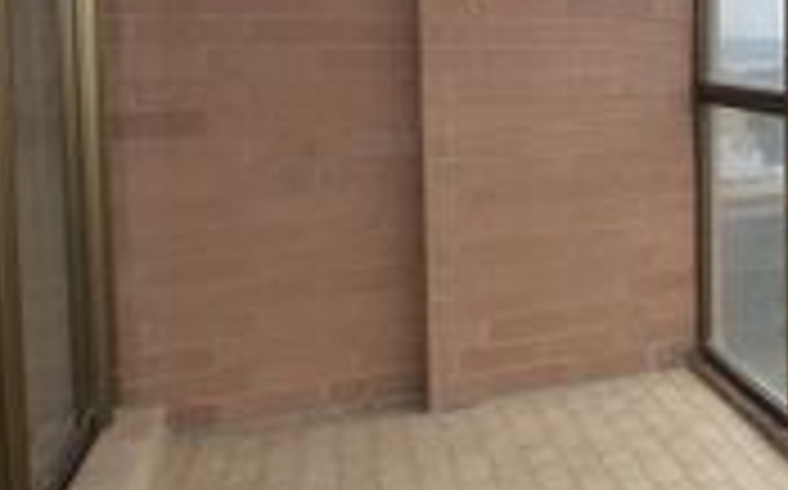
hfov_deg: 38.2
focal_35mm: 41
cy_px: 70
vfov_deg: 30.1
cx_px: 905
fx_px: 880
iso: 200
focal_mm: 10
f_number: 6.3
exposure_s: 1/160
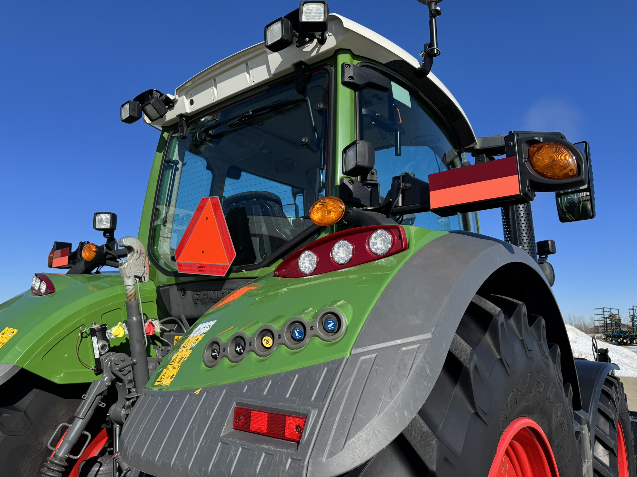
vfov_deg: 56.8
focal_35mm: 24
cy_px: 238
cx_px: 318
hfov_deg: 71.6
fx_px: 442
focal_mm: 6.76
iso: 80
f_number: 1.78
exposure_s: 1/4950
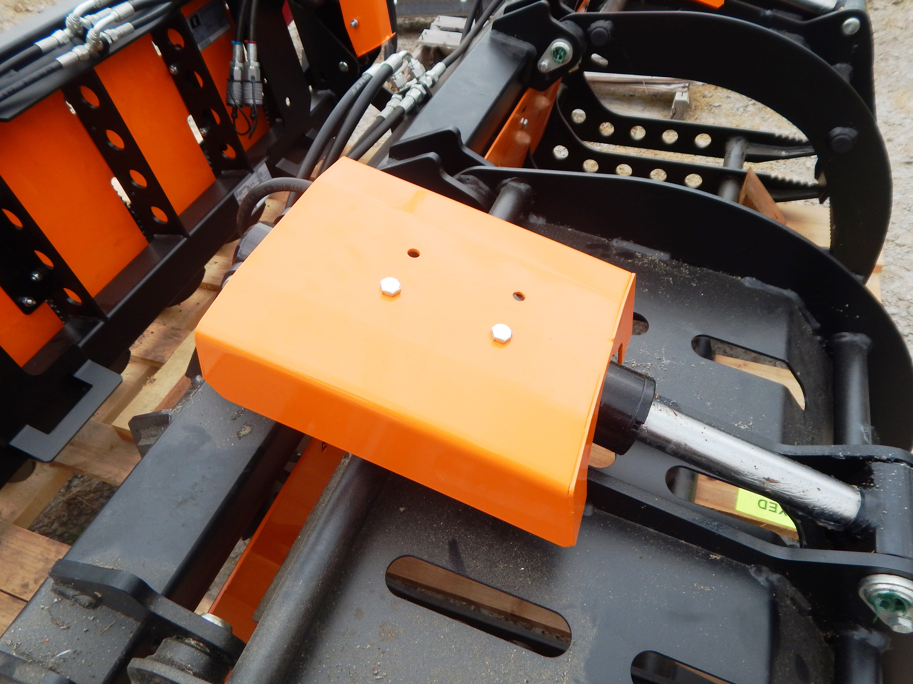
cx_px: 456
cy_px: 342
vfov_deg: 54.9
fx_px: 659
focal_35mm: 25
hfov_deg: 69.4
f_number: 3.1
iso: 125
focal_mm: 4.5
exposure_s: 1/200
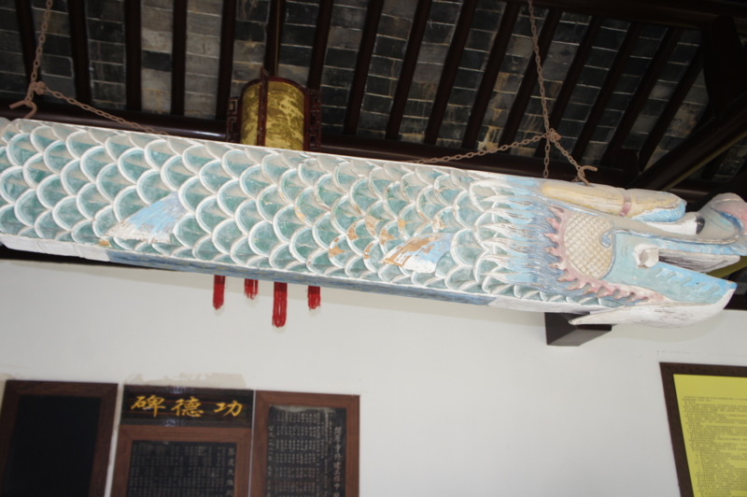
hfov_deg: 55.1
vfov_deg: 38.3
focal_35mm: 34
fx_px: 715
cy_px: 248
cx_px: 374
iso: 200
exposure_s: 1/60
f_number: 5
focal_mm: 23
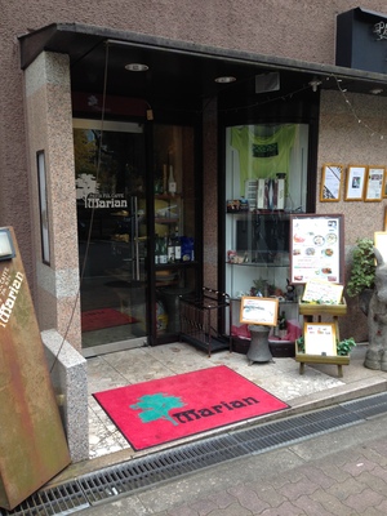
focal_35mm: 33
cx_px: 194
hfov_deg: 42.9
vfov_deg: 55.4
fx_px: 492
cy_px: 258
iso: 50
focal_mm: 4.12
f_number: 2.4
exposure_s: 1/120
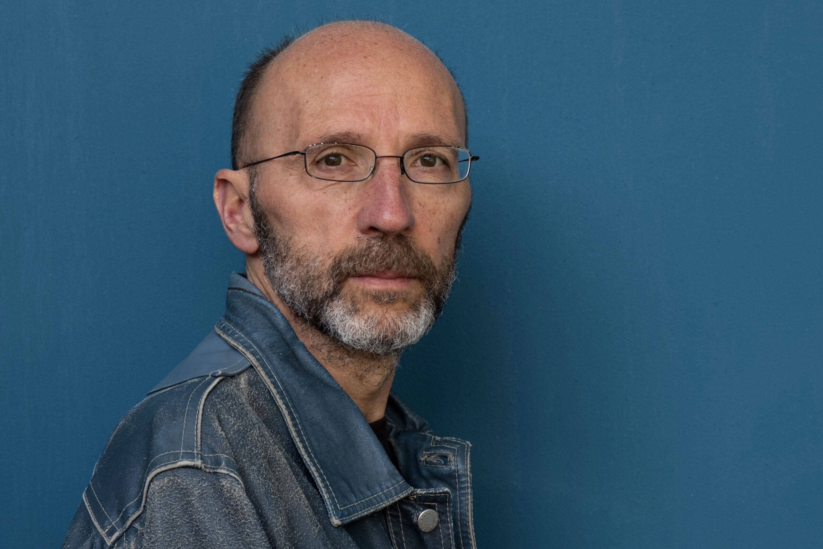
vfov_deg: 22.3
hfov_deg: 32.9
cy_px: 274
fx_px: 1395
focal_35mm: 61
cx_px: 412
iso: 400
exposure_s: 1/60
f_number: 6.4
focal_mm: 40.7
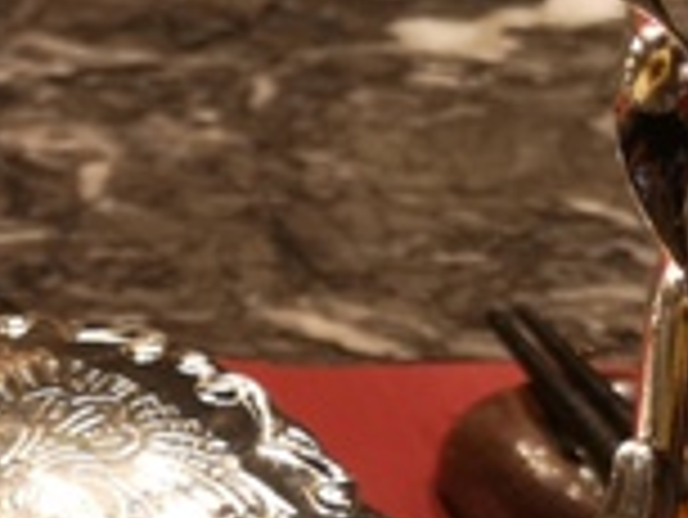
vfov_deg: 10.4
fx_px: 2805
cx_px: -679
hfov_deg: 12.4
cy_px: 595
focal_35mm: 141
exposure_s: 1/60
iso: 64
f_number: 1.8
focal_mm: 3.95
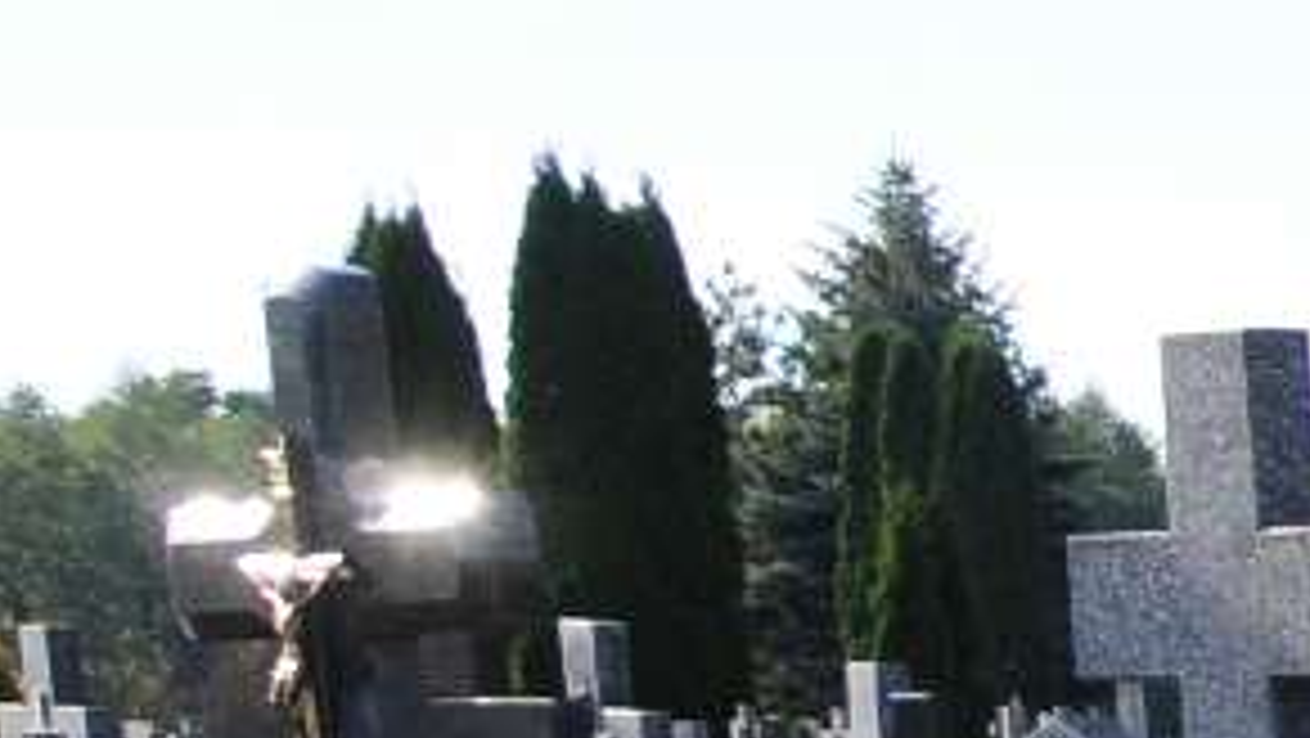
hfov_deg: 7.8
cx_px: 4812
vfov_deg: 5.4
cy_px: 2326
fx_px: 7228
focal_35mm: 208
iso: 200
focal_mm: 18
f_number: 7.1
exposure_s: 1/320
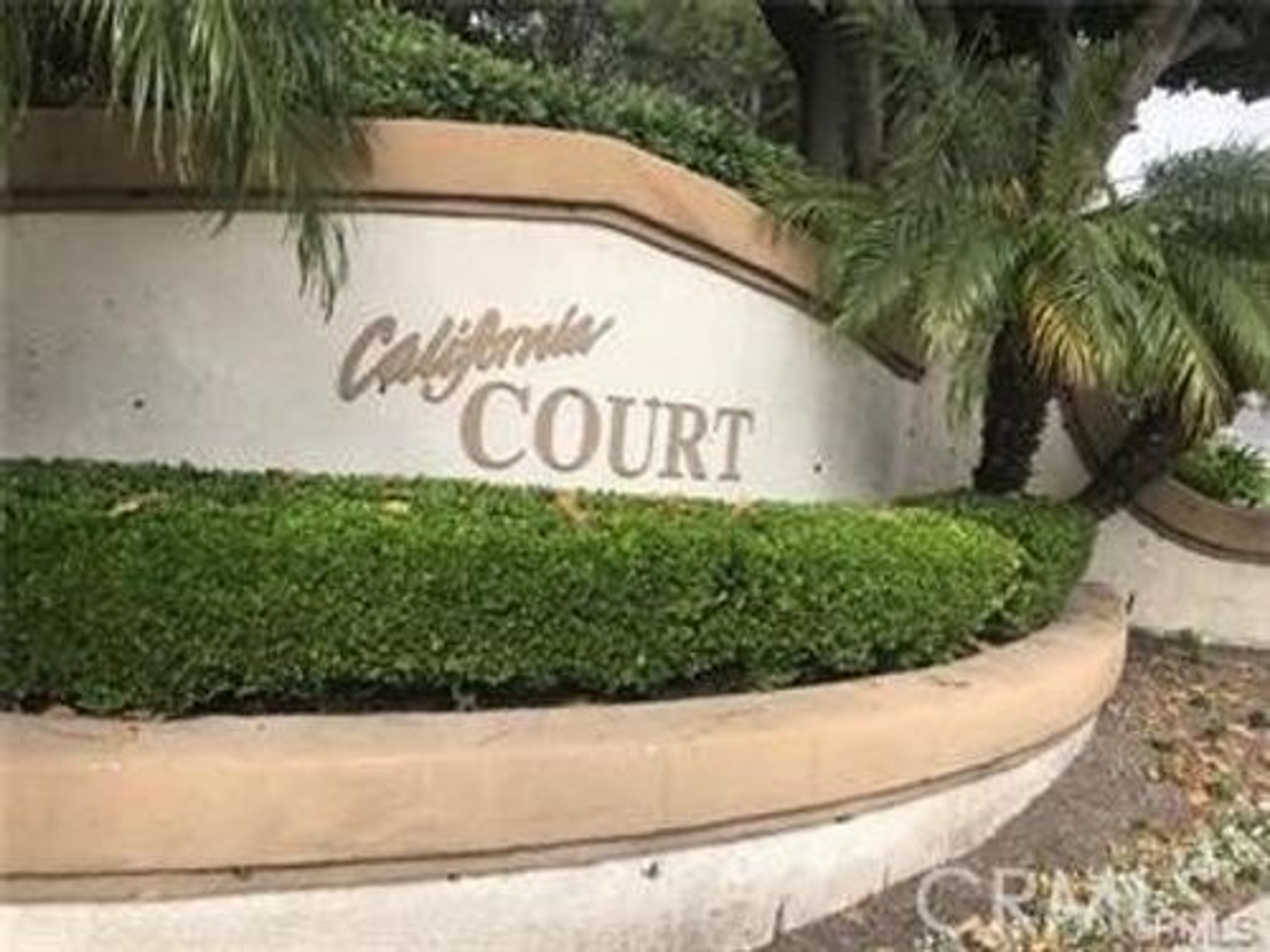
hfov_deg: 63.4
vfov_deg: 49.7
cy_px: 476
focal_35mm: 28
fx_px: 1027
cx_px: 635
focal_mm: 3.99
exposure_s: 1/1330
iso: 20
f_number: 1.8
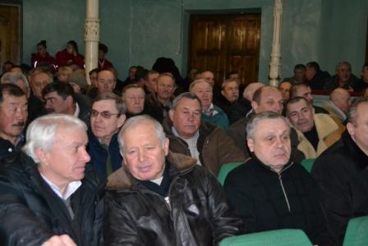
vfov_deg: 29.9
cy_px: 123
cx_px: 184
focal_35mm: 45
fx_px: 460
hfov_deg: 43.6
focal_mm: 30
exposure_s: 1/60
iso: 3200
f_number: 4.5
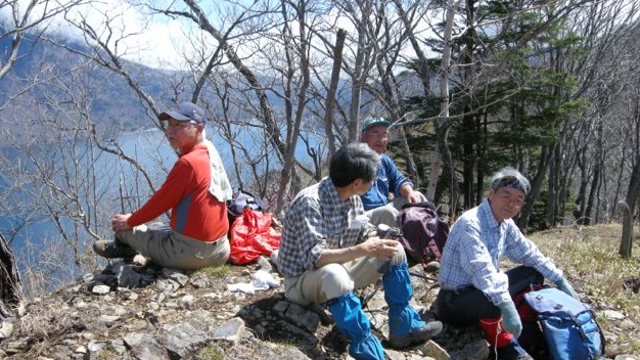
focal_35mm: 39
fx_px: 662
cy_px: 200
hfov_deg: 51.6
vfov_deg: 30.4
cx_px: 322
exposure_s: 1/239
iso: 64
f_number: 4.8
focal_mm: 7.5
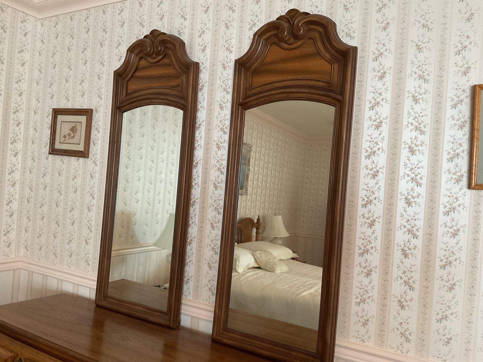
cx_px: 242
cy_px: 181
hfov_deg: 61.7
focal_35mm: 29
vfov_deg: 48.2
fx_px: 405
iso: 200
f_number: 1.8
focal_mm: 3
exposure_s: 1/60
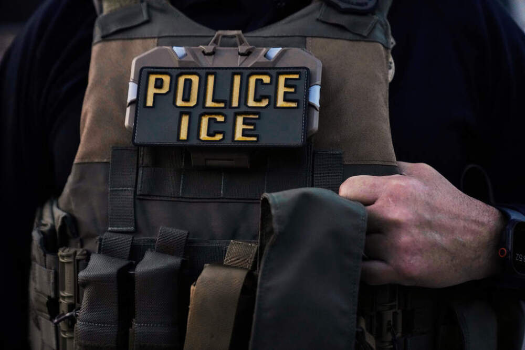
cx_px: 262
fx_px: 1021
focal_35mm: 70
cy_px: 175
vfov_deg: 19.5
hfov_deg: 28.8
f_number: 2.8
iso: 3200
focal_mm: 70
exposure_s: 1/4000
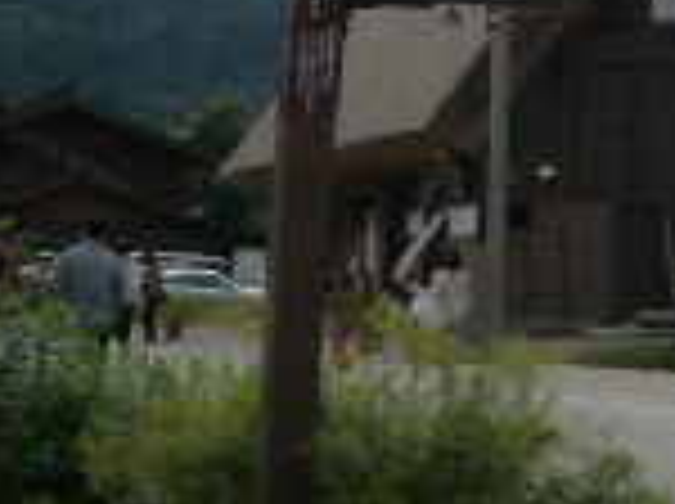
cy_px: -68
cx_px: 1318
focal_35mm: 154
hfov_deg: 11.6
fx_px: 2998
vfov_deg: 9.5
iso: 160
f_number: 5.6
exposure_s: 1/800
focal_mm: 6.3
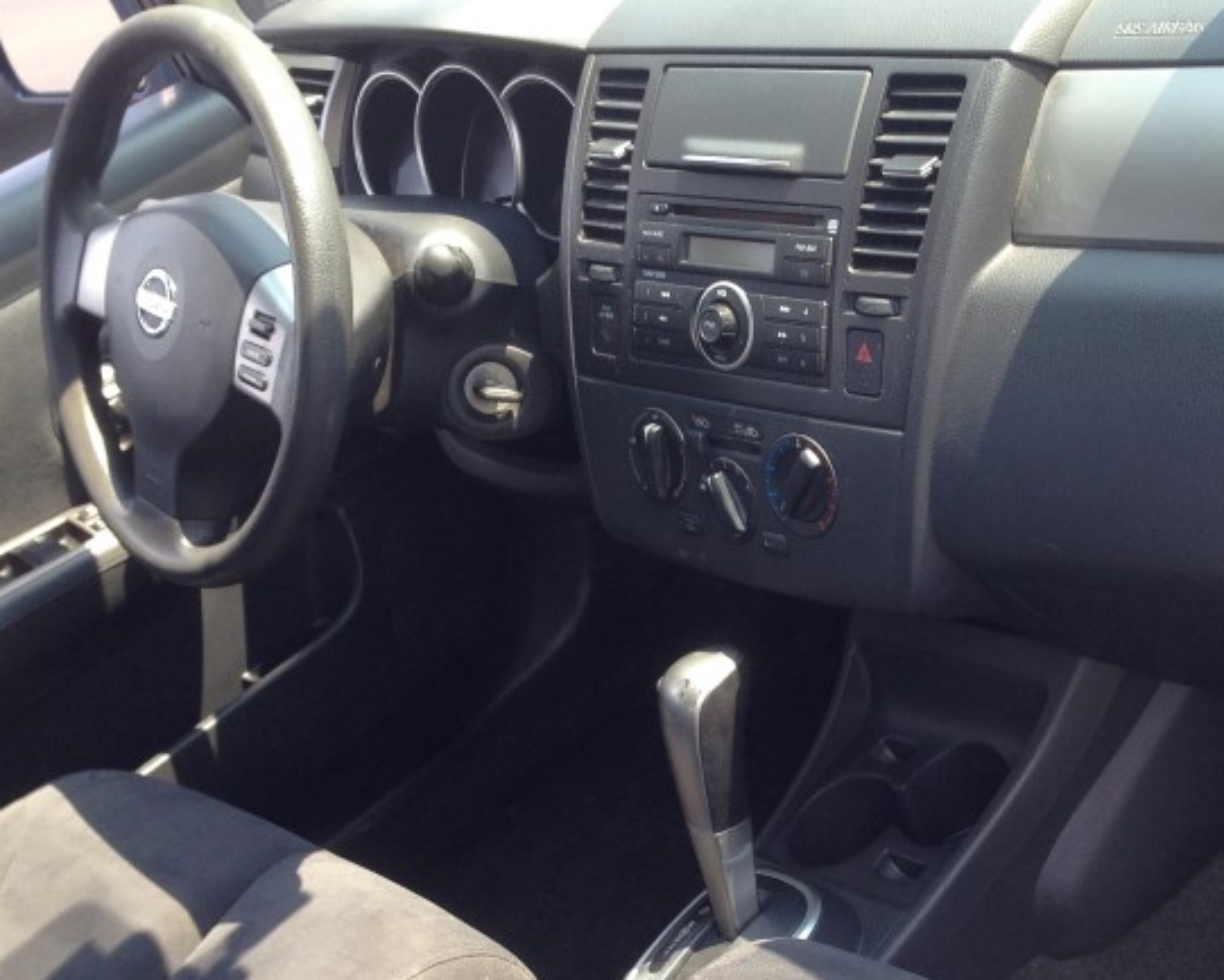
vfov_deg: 24.8
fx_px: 2210
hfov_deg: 30.7
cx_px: 842
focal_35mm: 61
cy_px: 677
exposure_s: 1/132
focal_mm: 4.12
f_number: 2.4
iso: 50
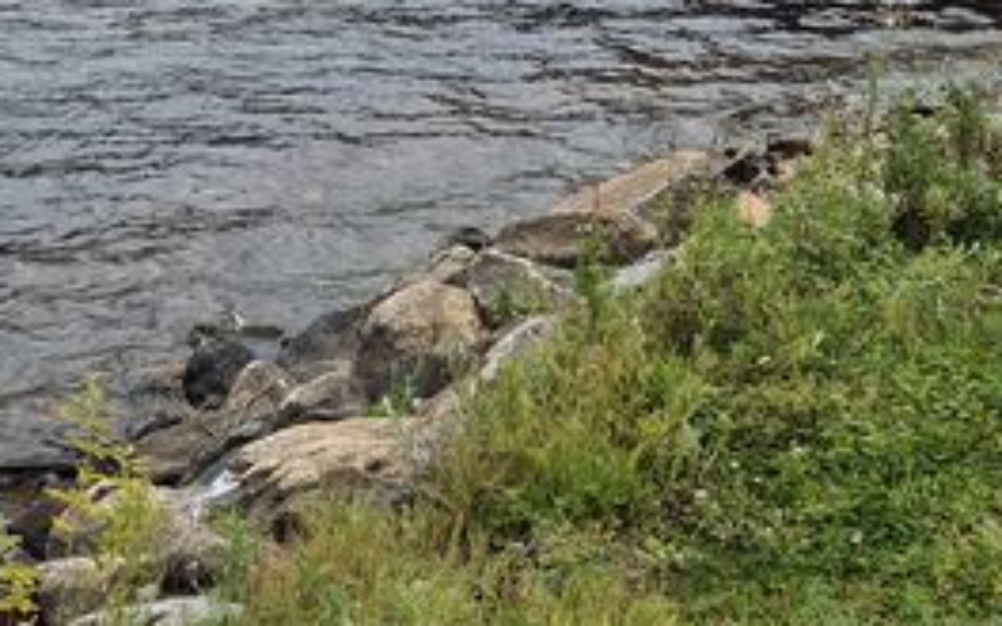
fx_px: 2021
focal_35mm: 74
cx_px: 247
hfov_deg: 27.5
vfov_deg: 15.5
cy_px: -444
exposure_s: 1/730
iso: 25
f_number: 1.8
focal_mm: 5.4
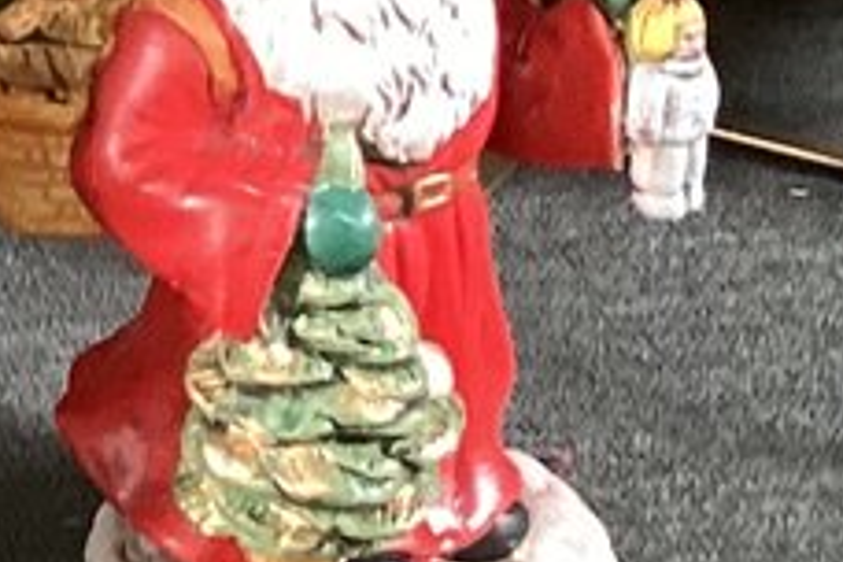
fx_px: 5011
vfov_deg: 6.3
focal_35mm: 214
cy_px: -372
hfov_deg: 9.0
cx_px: -856
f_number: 2.4
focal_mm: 3.3
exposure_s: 1/60
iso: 200
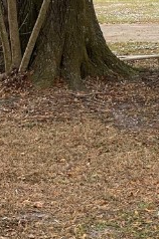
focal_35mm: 112
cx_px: 359
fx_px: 744
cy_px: 43
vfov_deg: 18.1
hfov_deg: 10.7
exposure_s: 1/726
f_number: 1.6
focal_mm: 5.1
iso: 32
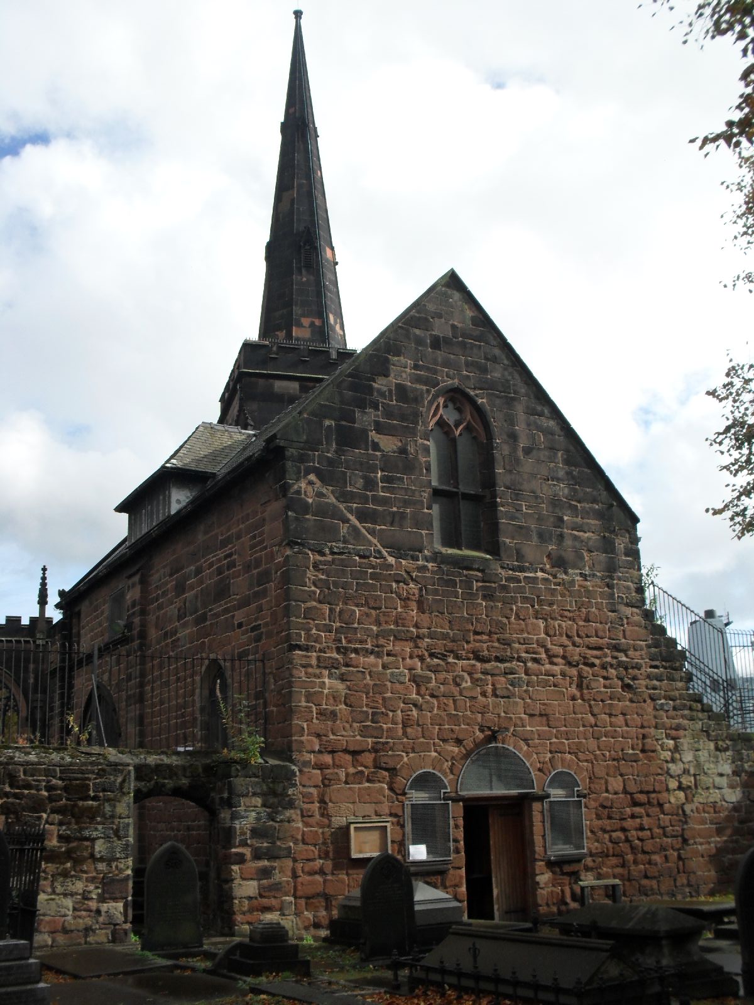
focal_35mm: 35
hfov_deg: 40.7
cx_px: 377
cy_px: 502
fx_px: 1016
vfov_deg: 52.6
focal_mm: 6.3
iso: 100
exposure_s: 1/125
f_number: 8.4
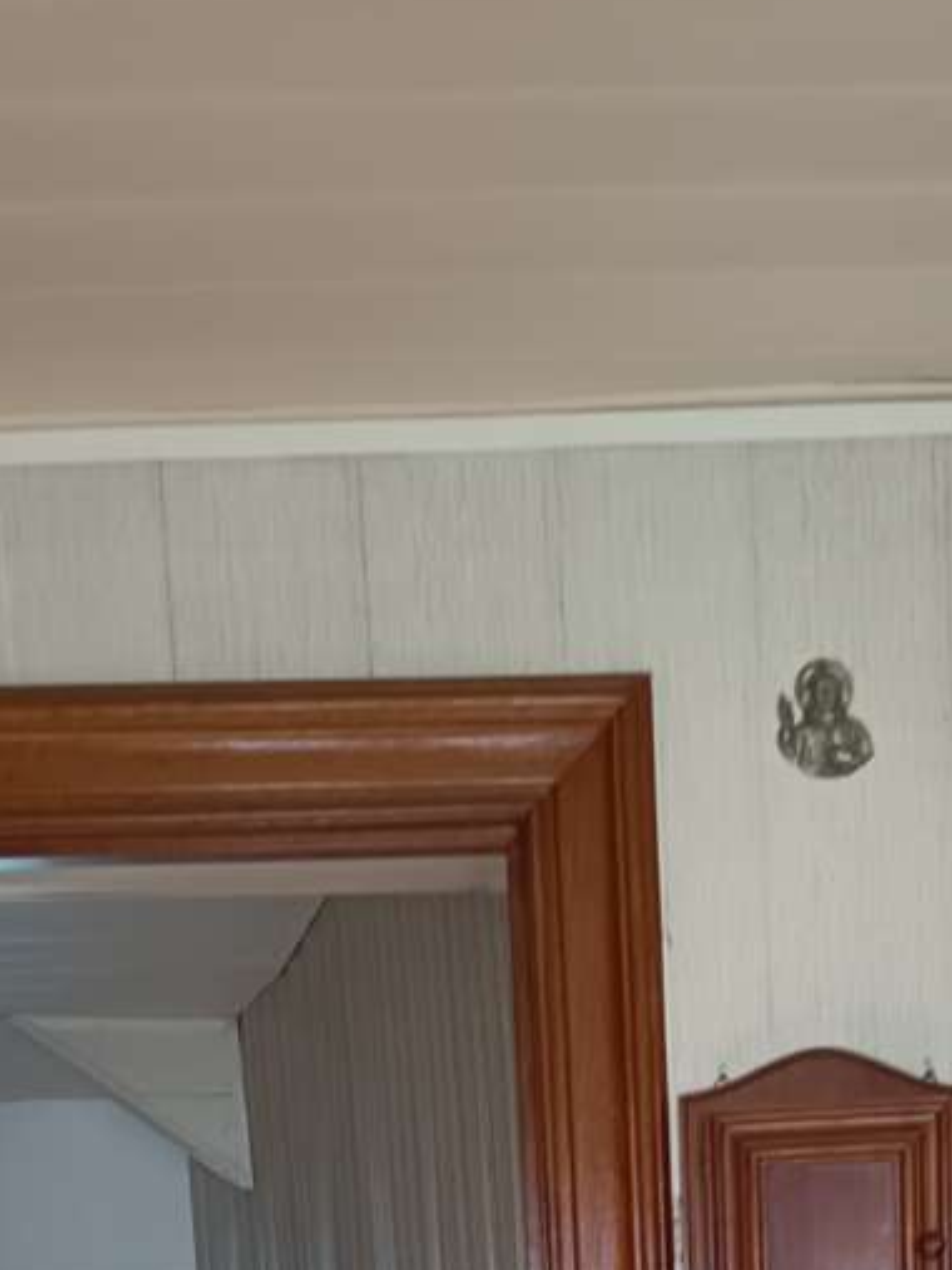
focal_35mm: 71
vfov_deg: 23.2
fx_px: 2605
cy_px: 1799
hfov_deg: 20.6
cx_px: 640
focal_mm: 5.24
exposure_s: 1/25
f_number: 1.7
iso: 412
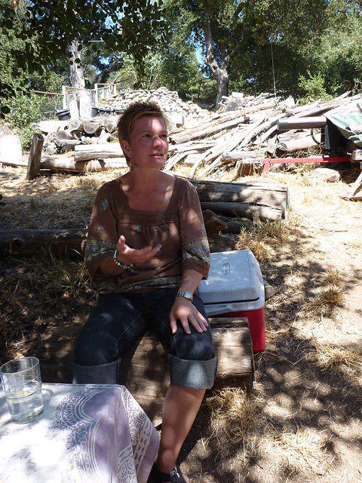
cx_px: 181
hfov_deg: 49.7
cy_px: 242
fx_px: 390
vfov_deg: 63.4
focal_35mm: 28
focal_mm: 4.9
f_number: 3.3
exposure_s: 1/200
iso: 80
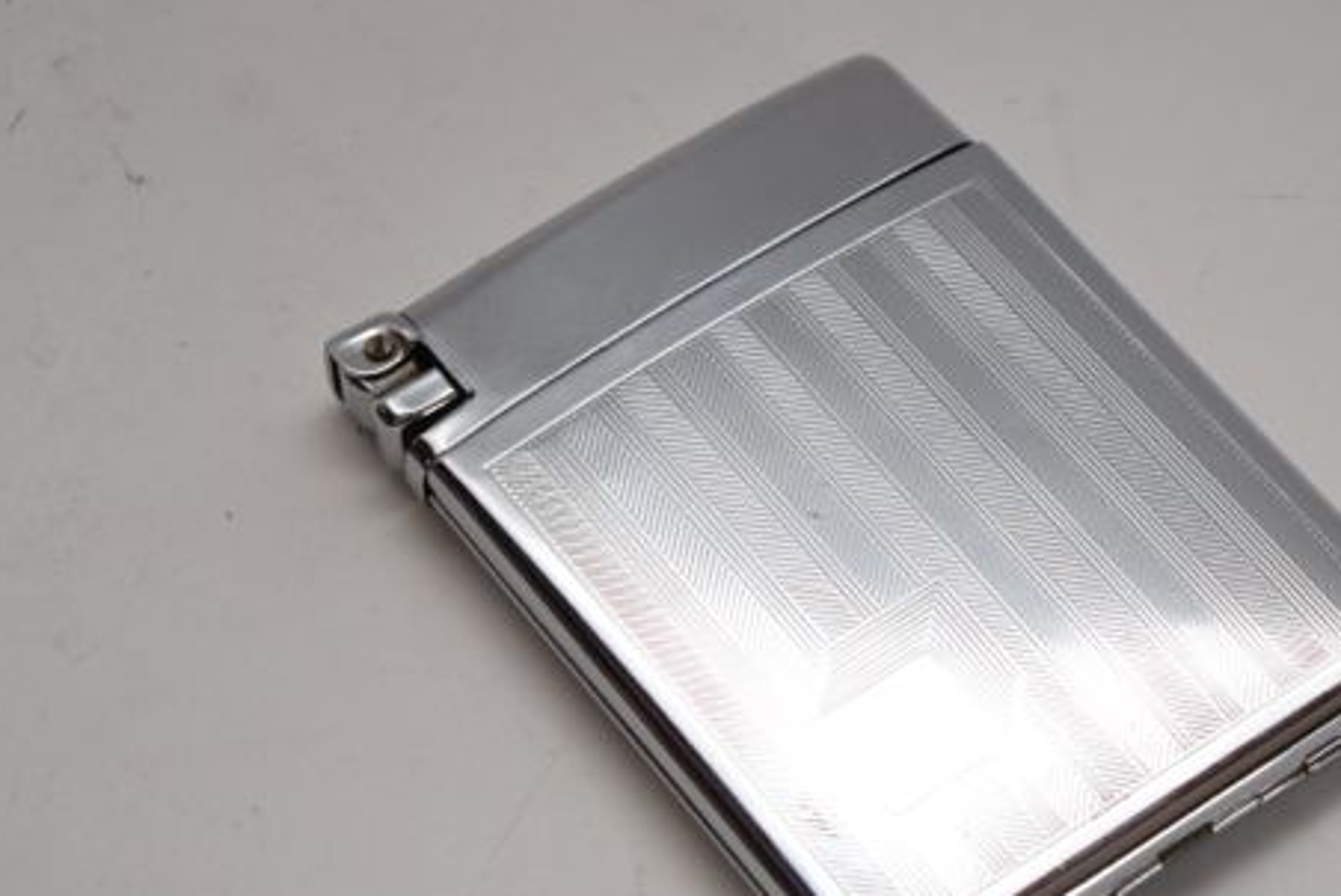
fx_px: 4350
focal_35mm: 117
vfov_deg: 11.8
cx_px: 884
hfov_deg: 17.5
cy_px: 571
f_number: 5.6
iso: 1600
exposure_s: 1/125
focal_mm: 55
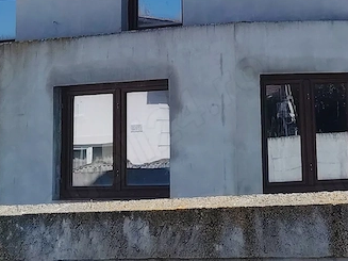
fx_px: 1105
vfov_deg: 12.9
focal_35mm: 110
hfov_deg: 17.8
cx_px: 274
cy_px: -111
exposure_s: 1/933
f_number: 1.75
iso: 100
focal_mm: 5.25
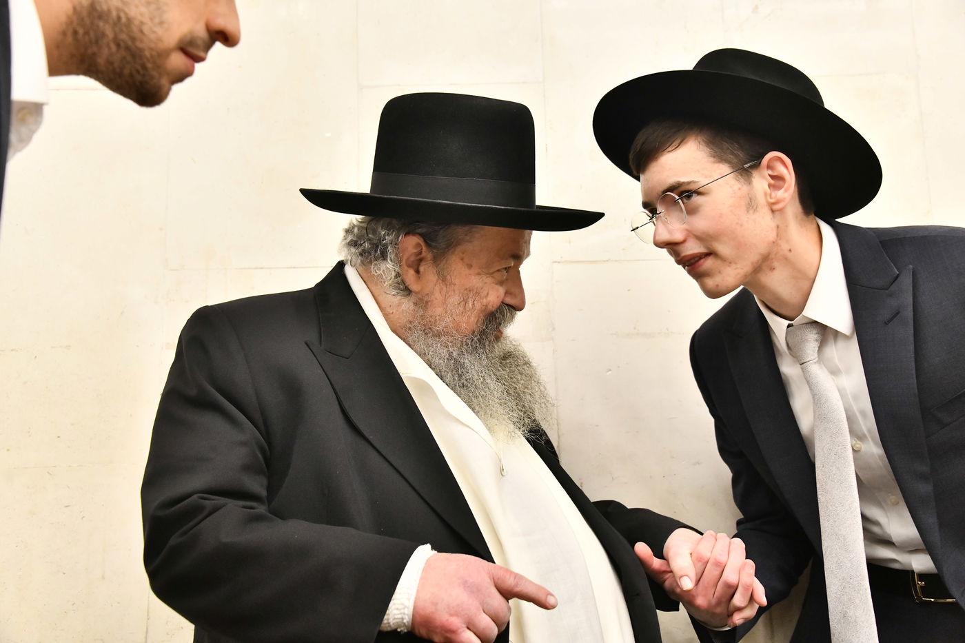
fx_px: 1179
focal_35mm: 44
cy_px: 322
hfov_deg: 44.5
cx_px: 482
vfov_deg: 30.5
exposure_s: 1/125
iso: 4000
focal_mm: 44
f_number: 5.6
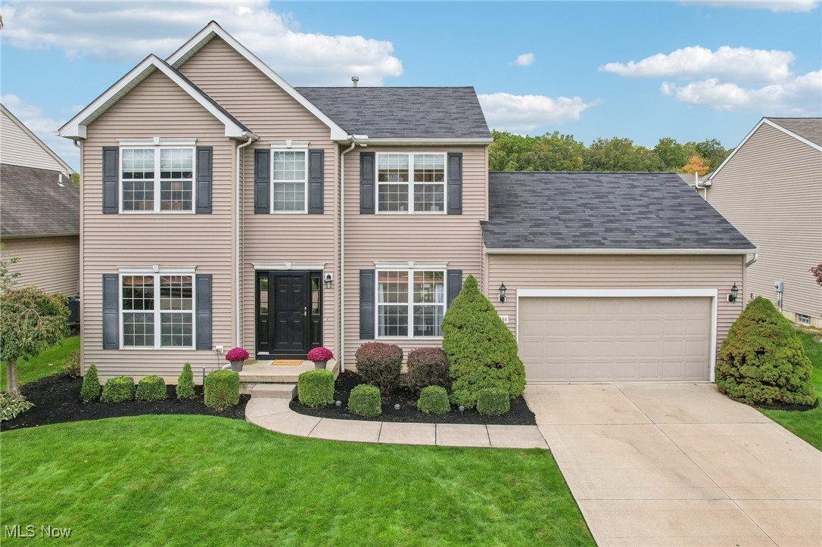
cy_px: 274
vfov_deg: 57.2
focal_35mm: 22
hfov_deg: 78.6
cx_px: 411
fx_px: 502
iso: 110
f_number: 2.8
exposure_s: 1/640
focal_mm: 8.4
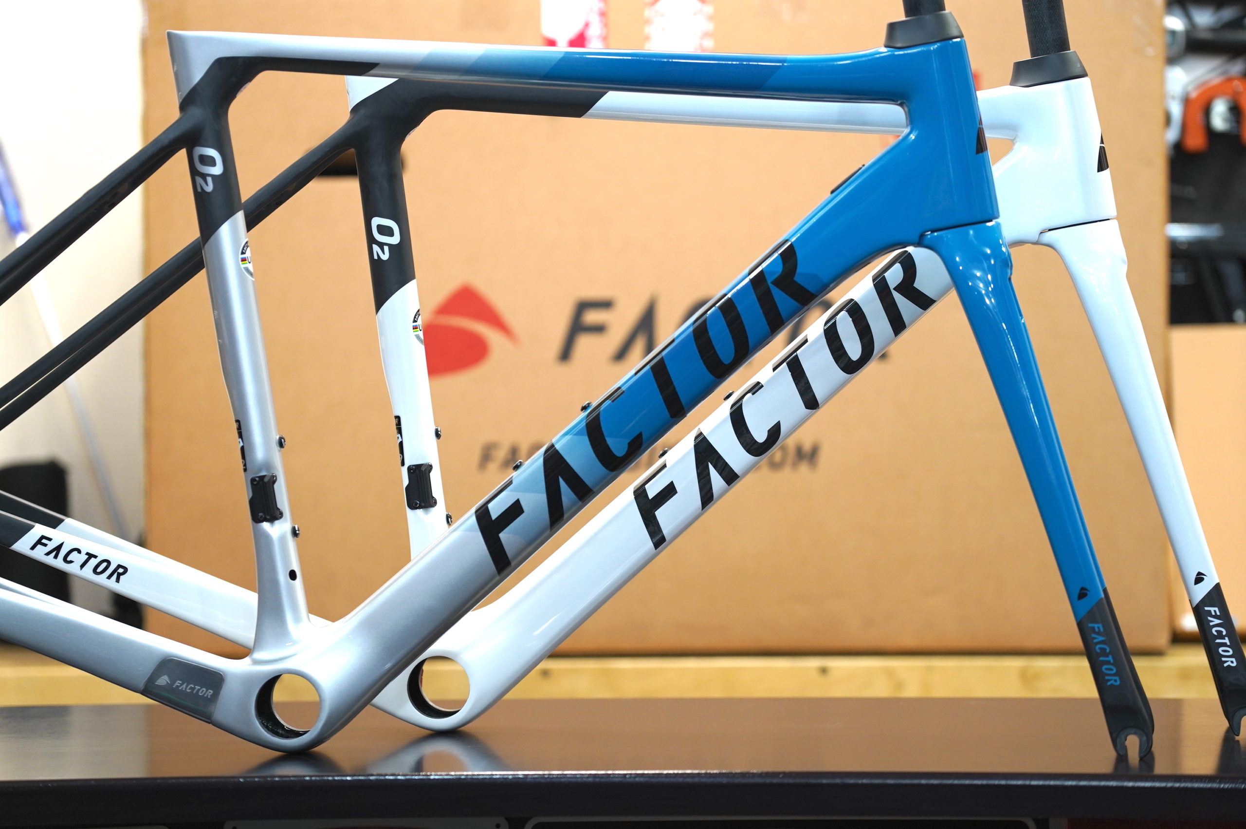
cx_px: 623
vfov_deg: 9.0
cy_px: 414
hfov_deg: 13.4
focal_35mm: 153
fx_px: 5291
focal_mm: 153
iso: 1000
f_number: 4
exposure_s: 1/160
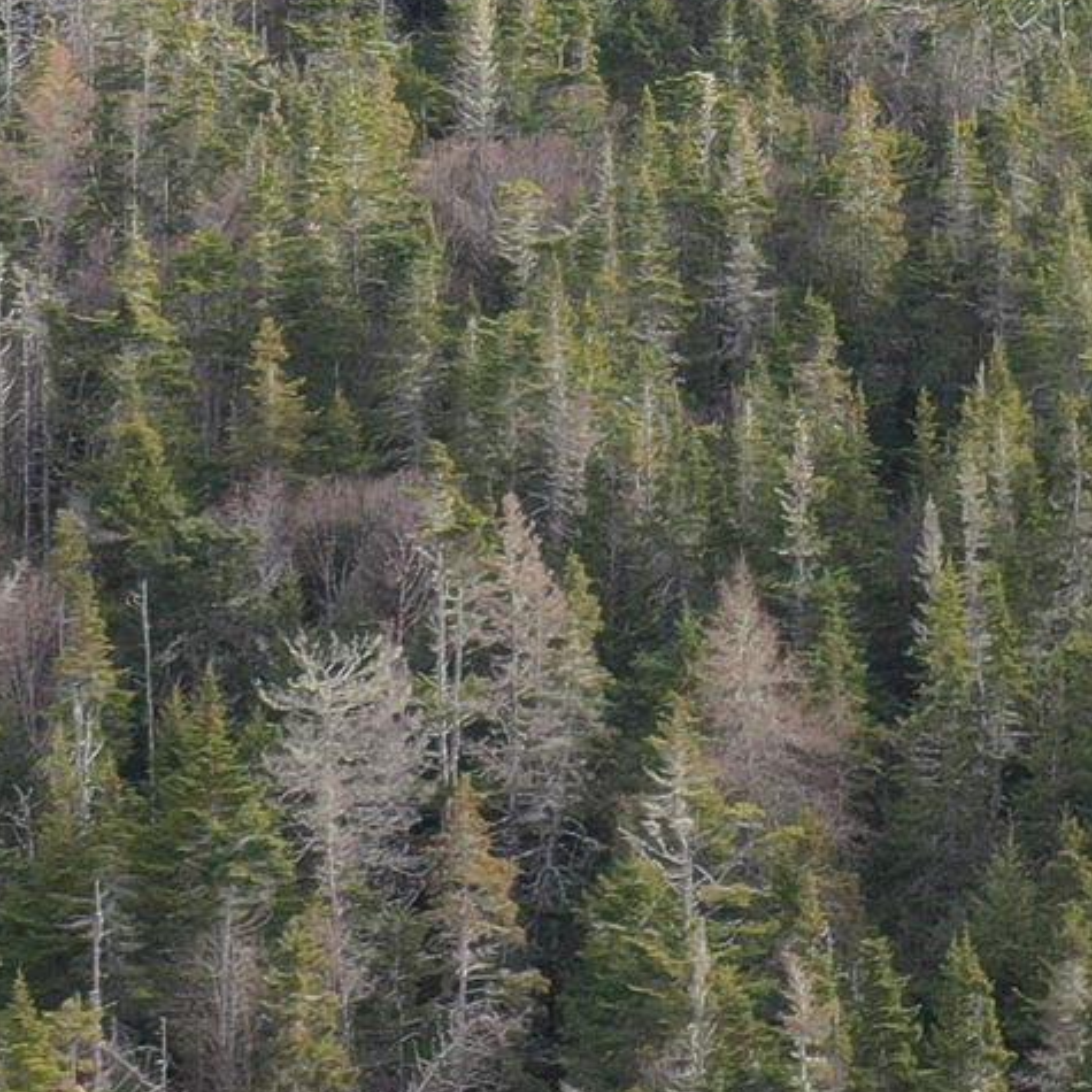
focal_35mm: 154
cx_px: 984
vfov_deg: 10.3
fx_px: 5496
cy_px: -1248
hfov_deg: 11.3
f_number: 3.2
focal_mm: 10.26
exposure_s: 1/30
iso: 100
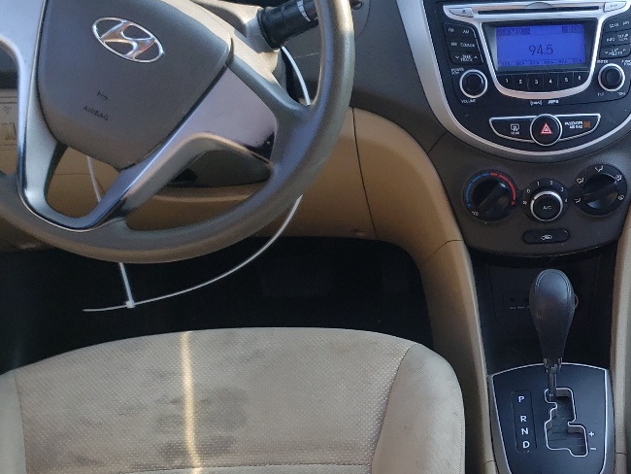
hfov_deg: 29.2
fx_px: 1167
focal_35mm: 64
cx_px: 550
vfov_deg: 22.6
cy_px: 377
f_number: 1.5
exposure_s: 1/303
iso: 50
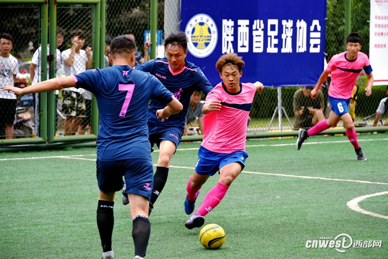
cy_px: 130
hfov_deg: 12.1
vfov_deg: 8.1
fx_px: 1833
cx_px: 194
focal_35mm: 170
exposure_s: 1/1000
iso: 250
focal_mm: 170
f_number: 5.6
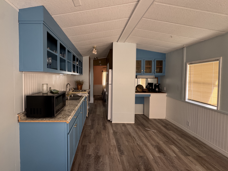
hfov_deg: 93.9
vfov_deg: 78.0
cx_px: 98
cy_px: 80
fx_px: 105
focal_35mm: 16
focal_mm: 2.22
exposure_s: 1/99
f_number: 2.2
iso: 125
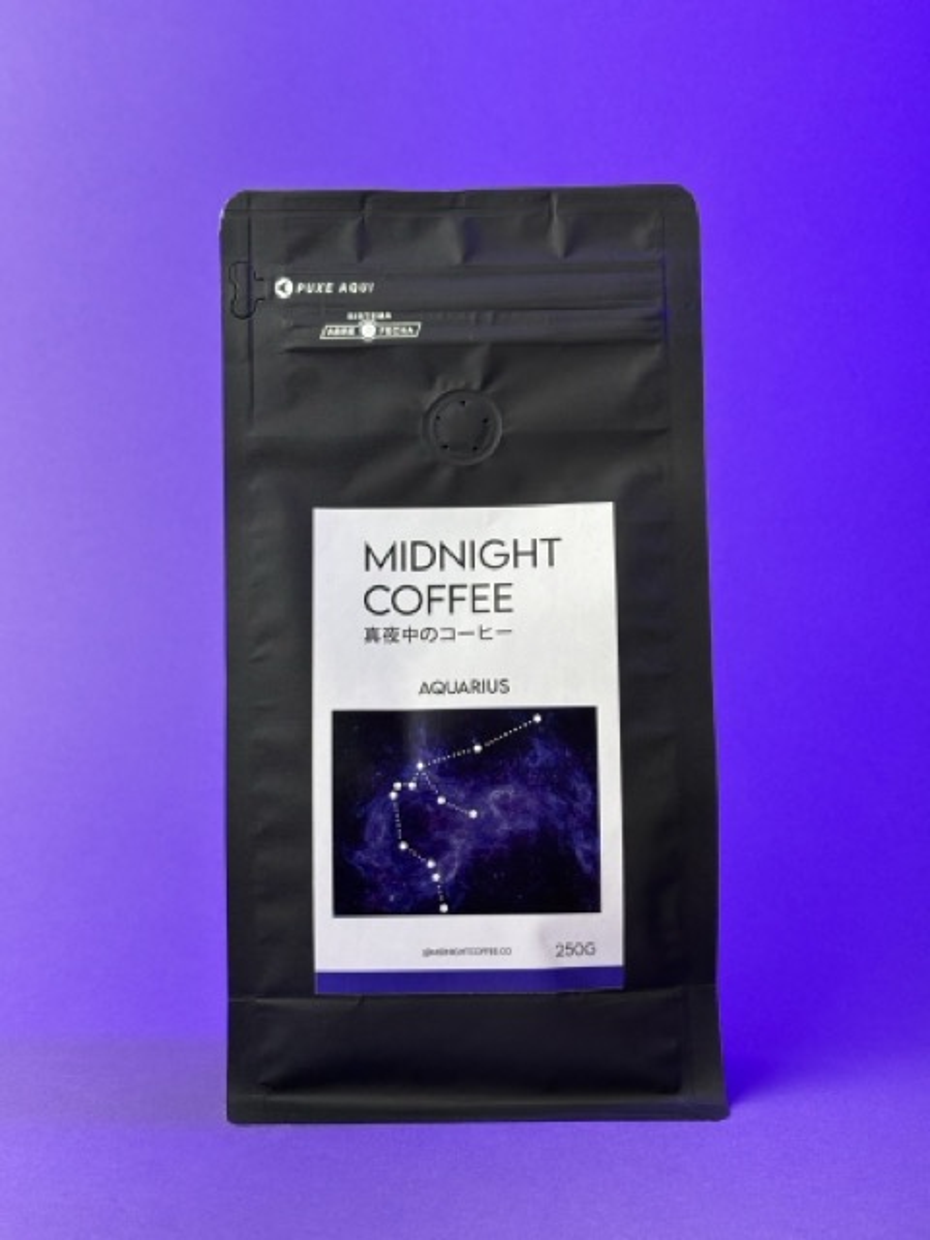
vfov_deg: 36.8
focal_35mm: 52
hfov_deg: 28.0
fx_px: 1863
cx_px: 465
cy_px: 620
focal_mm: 5.96
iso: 25
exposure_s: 1/120
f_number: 1.6
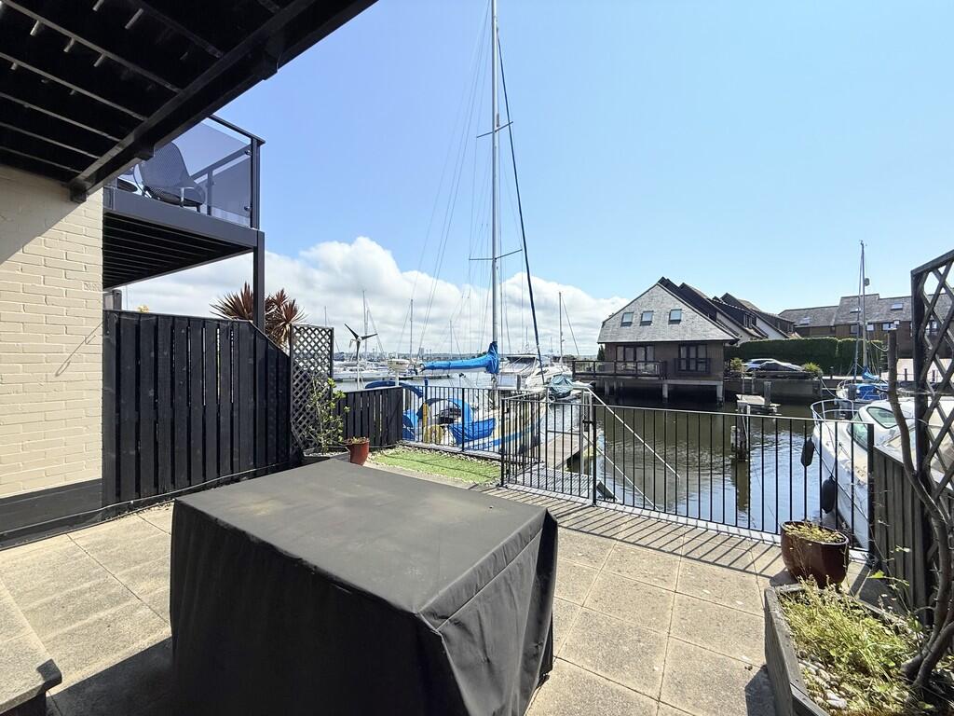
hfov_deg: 102.1
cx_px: 477
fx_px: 386
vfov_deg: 85.7
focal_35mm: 14
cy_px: 358
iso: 50
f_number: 2.2
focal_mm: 2.22
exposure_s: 1/4425
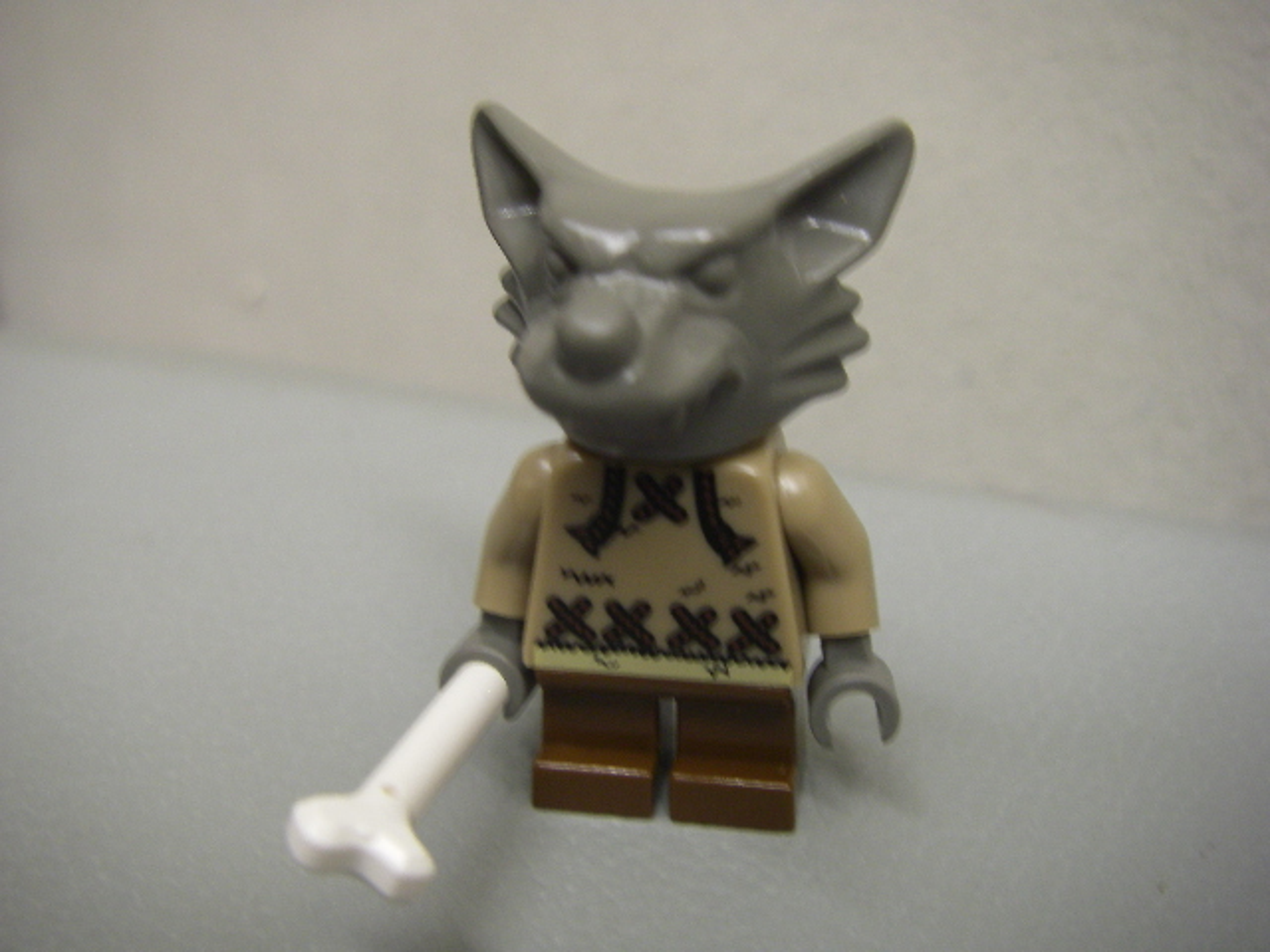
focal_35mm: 38
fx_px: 1394
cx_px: 635
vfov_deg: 37.7
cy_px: 476
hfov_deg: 49.0
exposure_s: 1/5
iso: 160
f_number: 3.3
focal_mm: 6.3
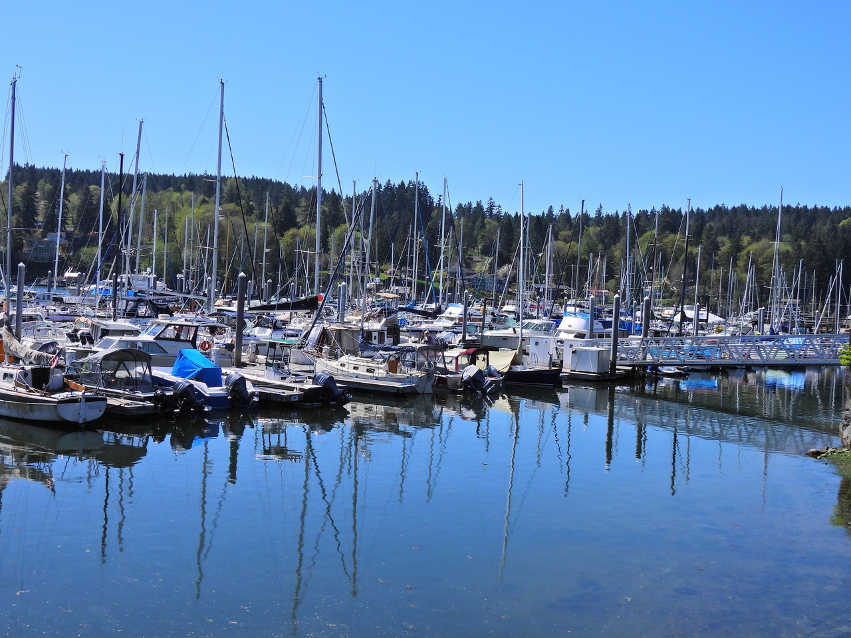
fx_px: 1057
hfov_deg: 43.9
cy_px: 319
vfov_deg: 33.6
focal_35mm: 43
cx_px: 426
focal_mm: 7.7
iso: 100
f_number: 3.5
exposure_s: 1/1600
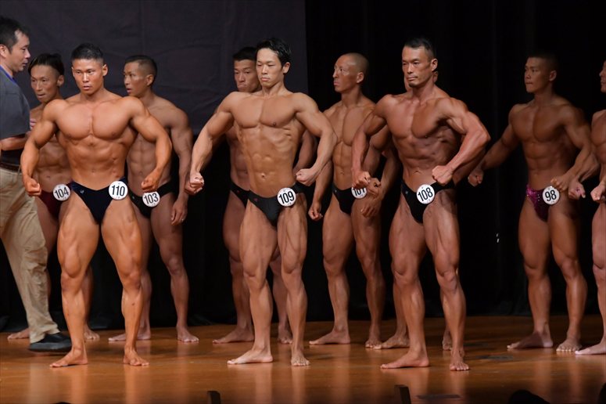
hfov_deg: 7.6
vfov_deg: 5.1
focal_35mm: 270
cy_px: 202
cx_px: 303
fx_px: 4543
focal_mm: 180
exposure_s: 1/400
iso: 5000
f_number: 5.6
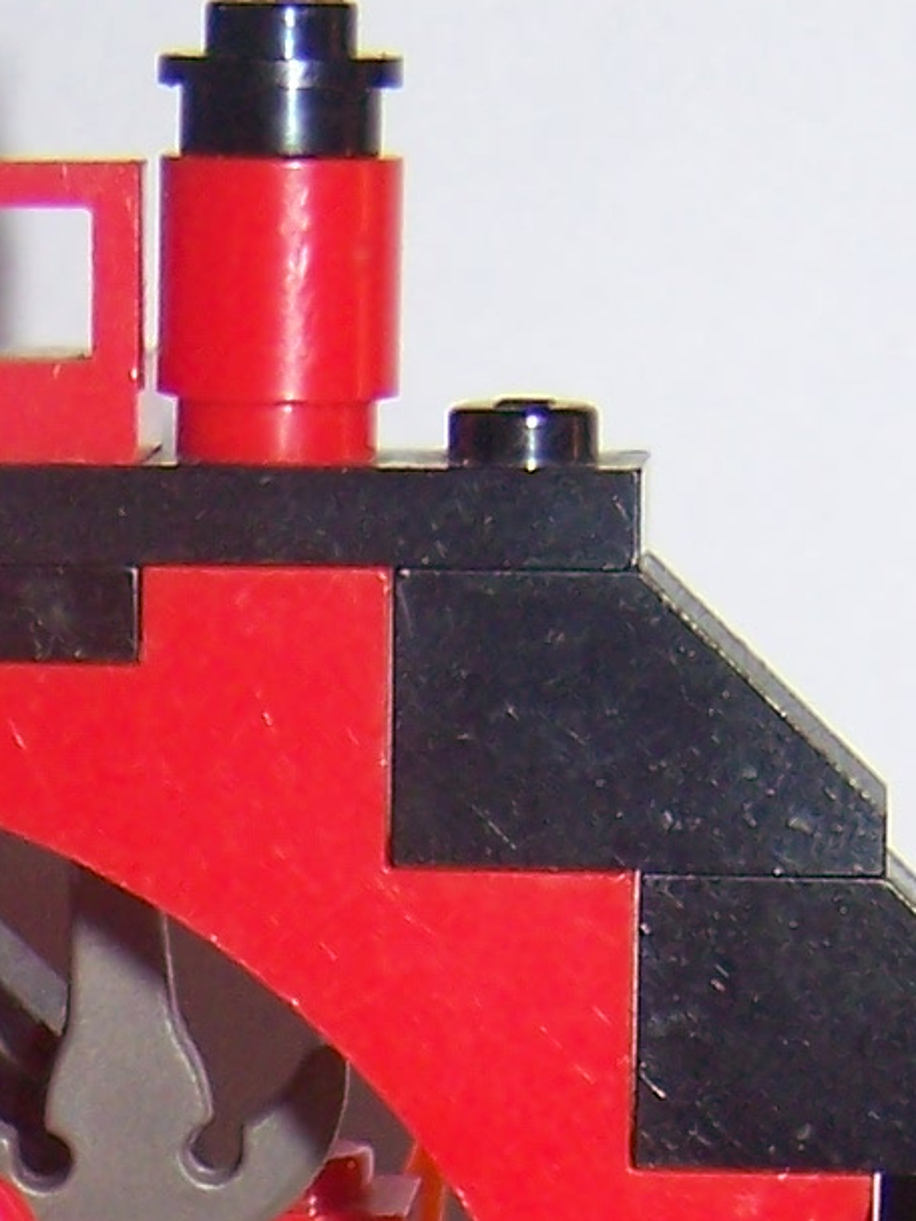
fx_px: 6774
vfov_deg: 9.9
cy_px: 1938
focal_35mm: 192
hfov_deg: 7.7
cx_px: -175
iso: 80
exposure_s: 1/60
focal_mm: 6.3
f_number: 2.8
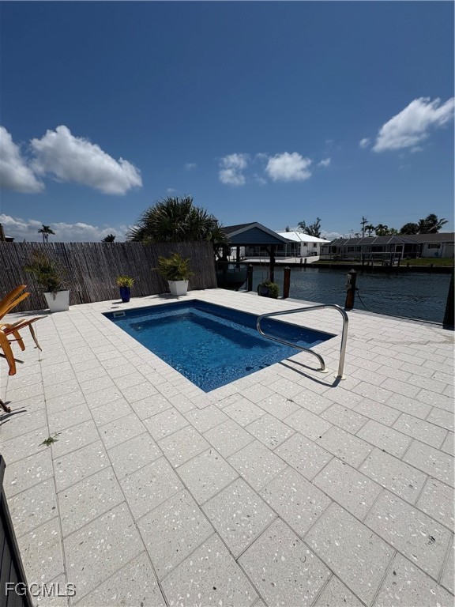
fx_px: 245
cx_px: 228
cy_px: 304
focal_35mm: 14
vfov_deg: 102.1
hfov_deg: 85.7
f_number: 2.2
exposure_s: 1/6667
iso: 50
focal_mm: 2.22
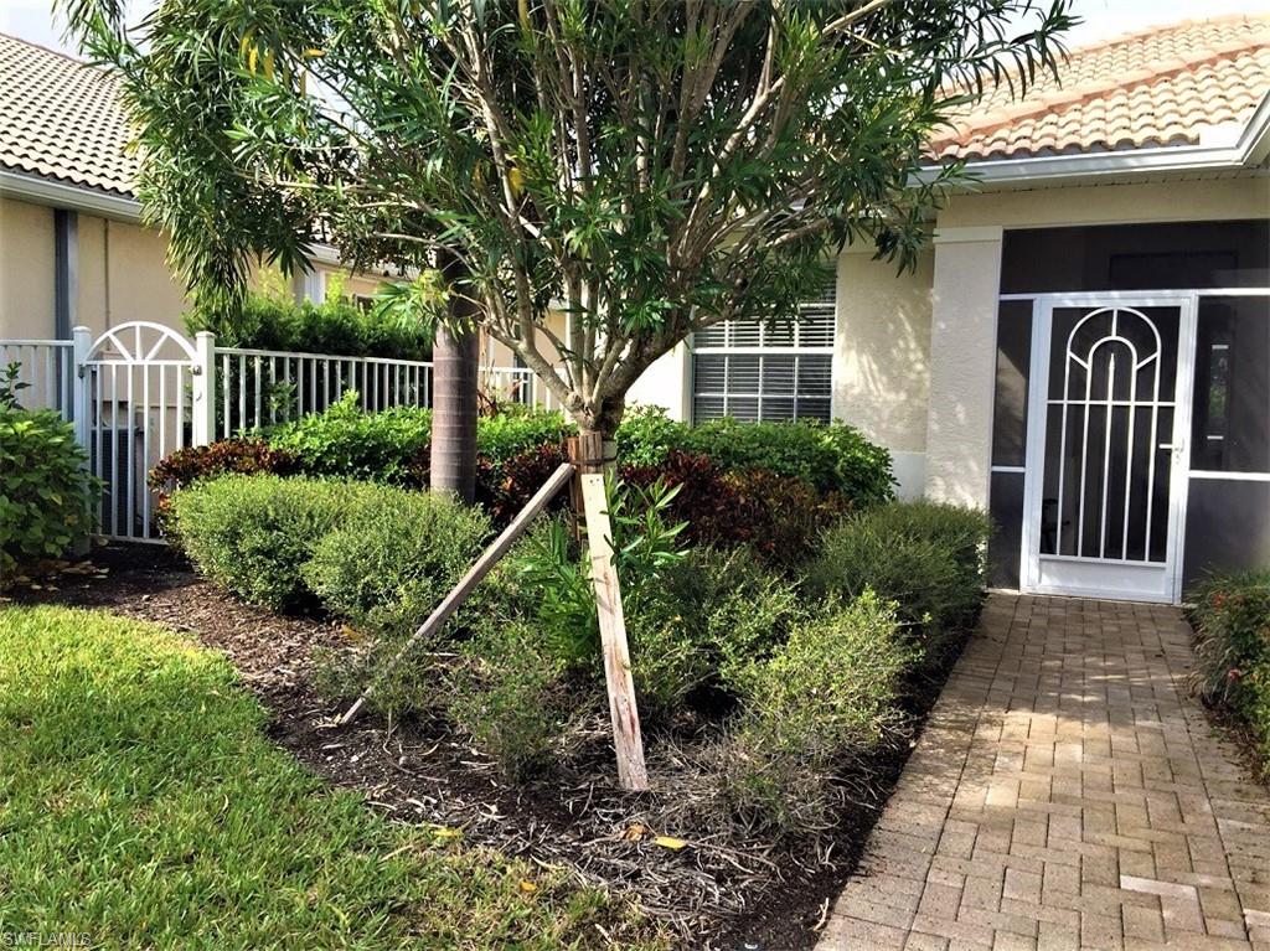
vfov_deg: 48.2
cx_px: 635
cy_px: 476
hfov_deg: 61.7
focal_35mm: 29
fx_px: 1063
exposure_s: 1/942
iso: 32
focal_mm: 4.15
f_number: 2.2
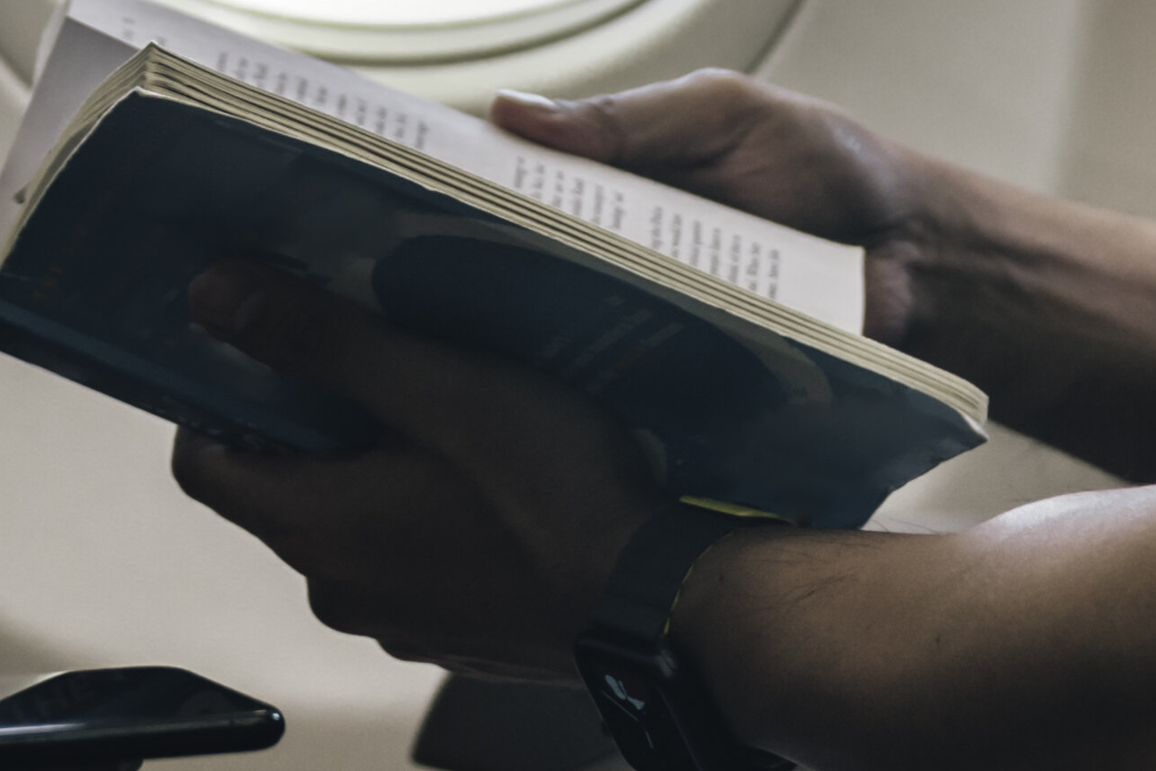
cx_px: 710
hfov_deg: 8.8
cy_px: -2
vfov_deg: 5.9
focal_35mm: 233
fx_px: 7481
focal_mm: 43
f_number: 2.8
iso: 400
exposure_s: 1/90
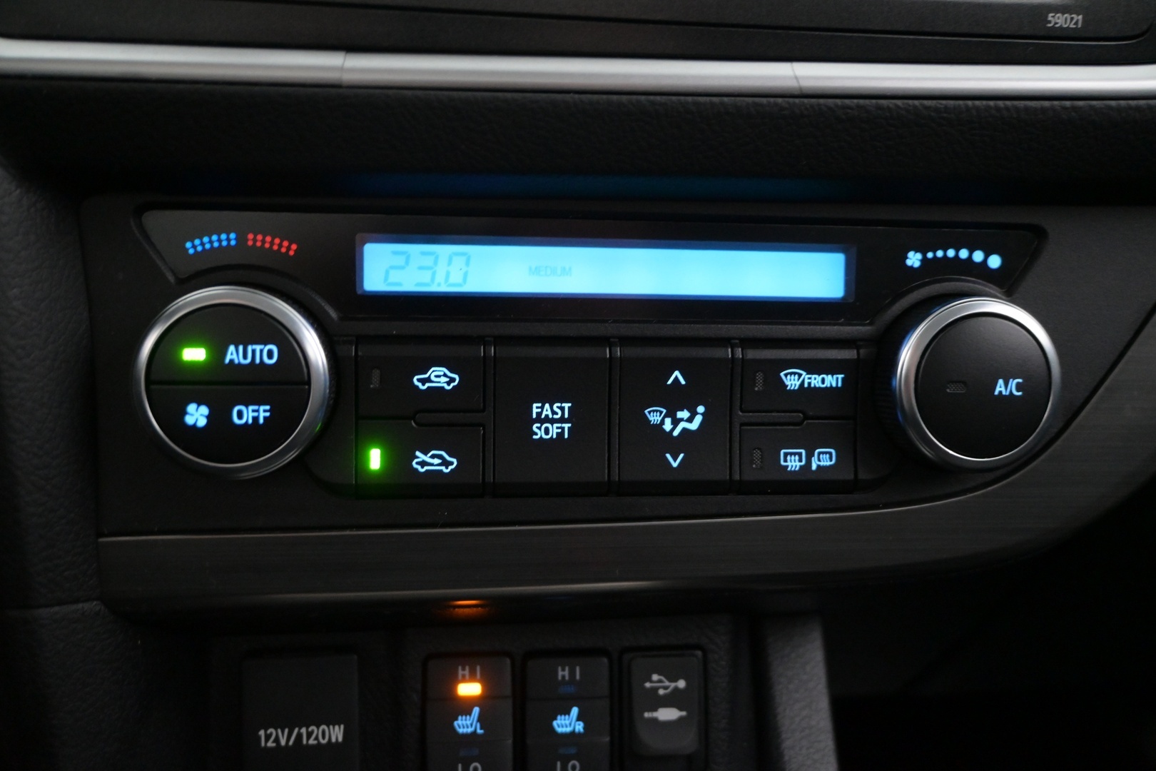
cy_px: 386
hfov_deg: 57.2
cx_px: 578
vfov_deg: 40.0
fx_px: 1060
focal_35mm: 33
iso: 4000
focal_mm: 22
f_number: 4
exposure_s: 1/40
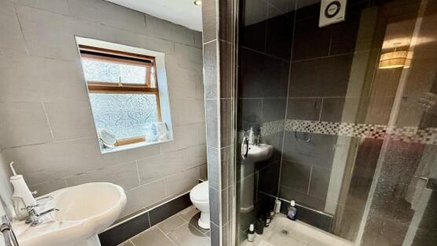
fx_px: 185
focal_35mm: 16
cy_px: 161
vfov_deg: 65.6
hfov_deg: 99.4
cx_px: 217
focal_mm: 2.22
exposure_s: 1/100
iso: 500
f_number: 2.2
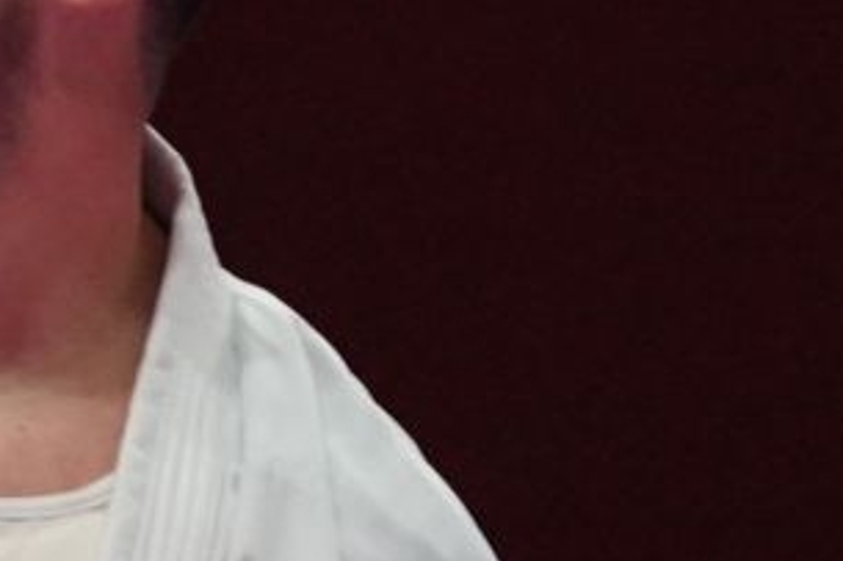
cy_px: 373
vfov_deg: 0.7
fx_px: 43623
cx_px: -1448
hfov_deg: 1.1
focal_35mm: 1864
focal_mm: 211
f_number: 4
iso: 3200
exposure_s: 1/1000
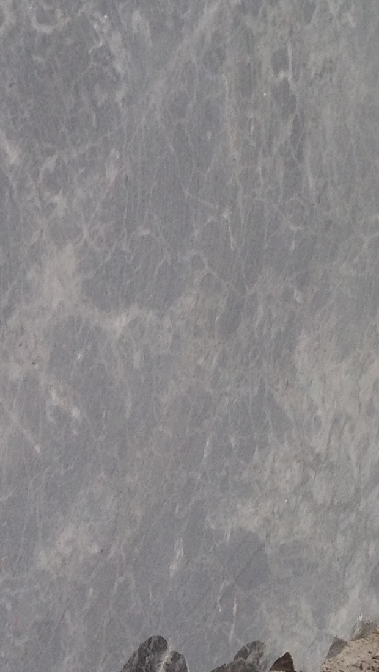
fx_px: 2017
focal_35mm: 113
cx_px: -260
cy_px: 380
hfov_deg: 10.2
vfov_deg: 18.9
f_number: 2.4
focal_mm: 4.28
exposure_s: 1/236
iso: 50
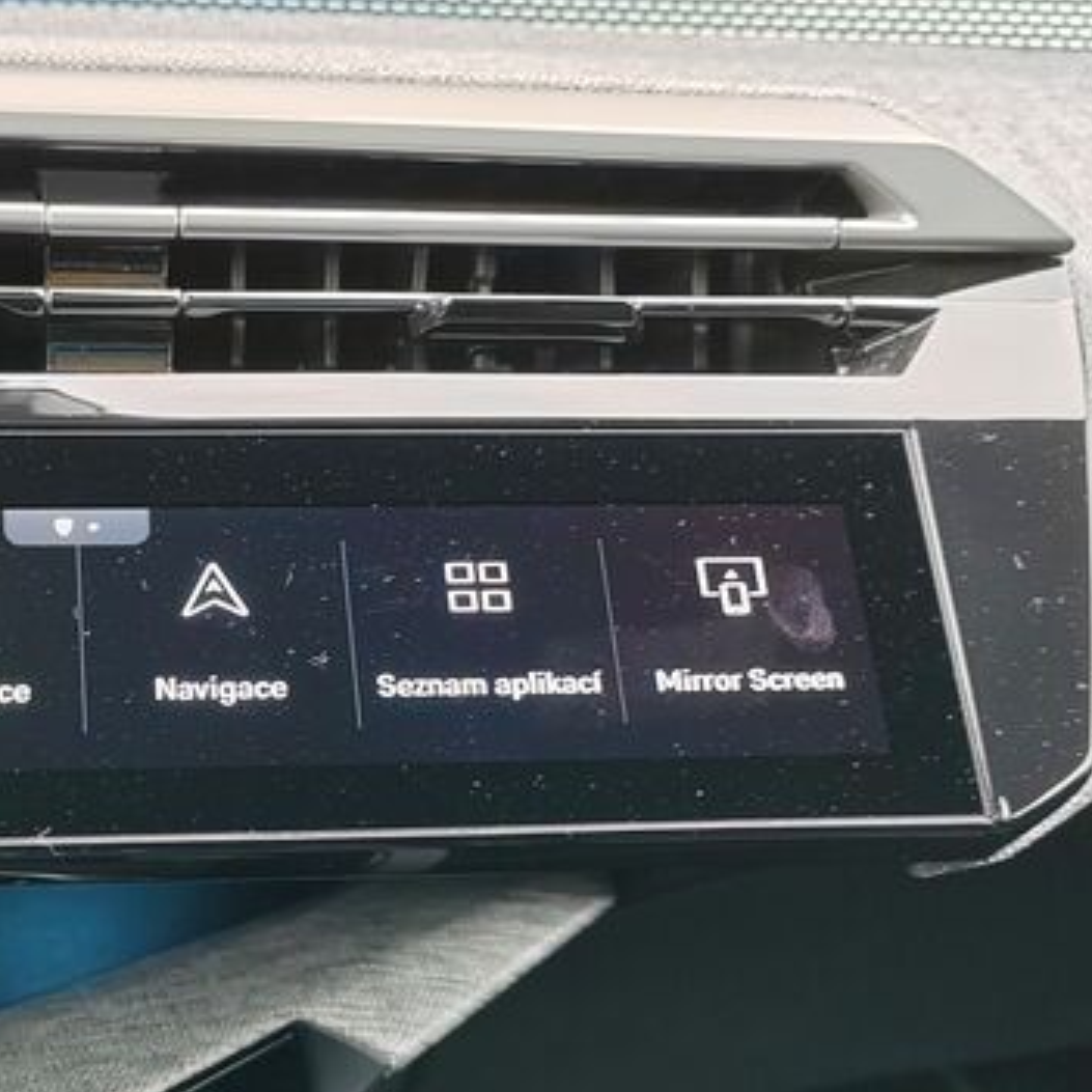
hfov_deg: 32.3
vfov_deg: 34.0
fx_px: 1785
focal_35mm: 50
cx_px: 96
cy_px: 607
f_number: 1.9
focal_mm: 5.52
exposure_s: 1/100
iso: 640
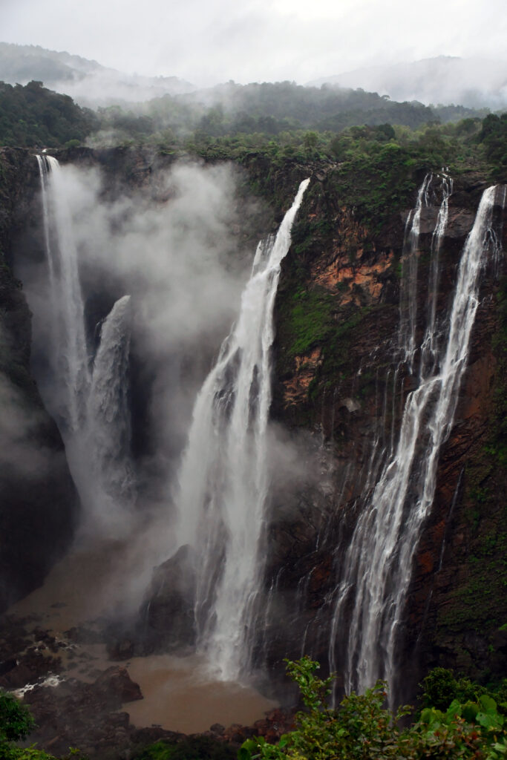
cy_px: 380
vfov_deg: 38.2
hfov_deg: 26.0
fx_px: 1098
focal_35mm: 52
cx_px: 254
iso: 2200
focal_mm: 35
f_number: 4.2
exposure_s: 1/125
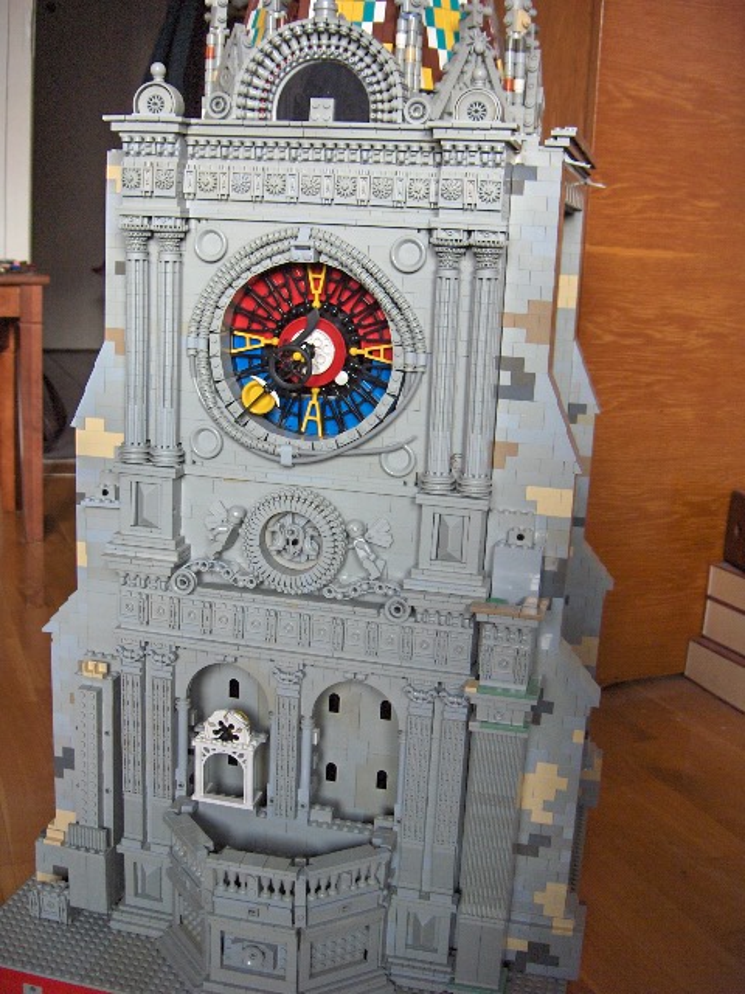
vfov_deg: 47.9
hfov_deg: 36.8
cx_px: 372
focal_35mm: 39
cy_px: 497
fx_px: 1119
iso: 200
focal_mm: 8
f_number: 2.8
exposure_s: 1/44.6
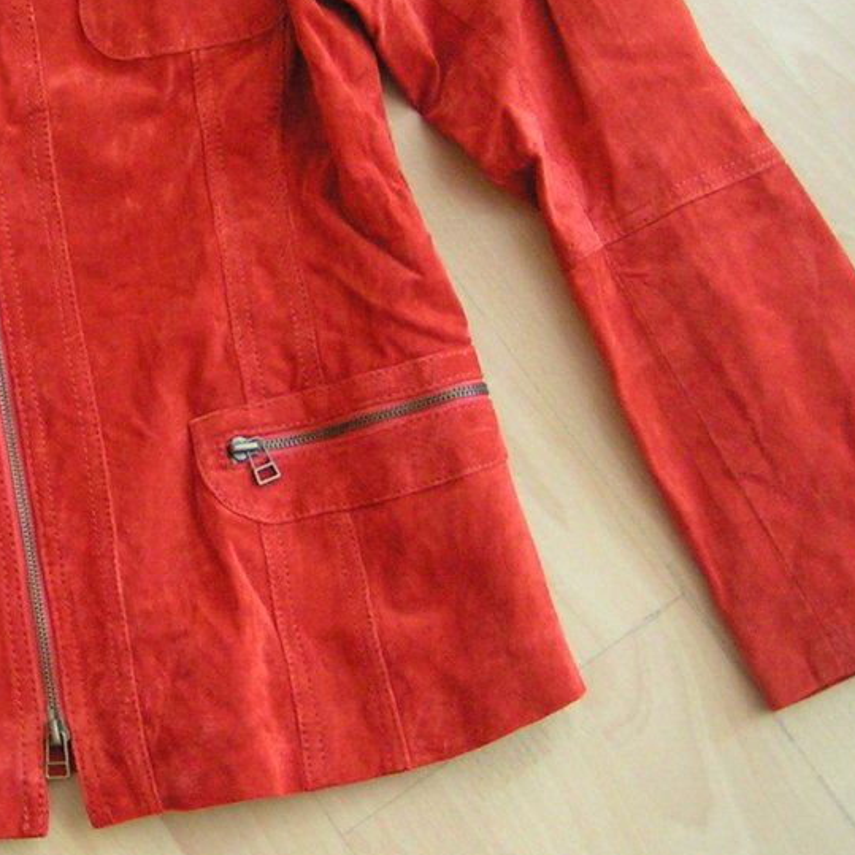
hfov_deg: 20.2
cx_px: -23
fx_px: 2319
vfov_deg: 20.7
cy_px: 200
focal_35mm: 83
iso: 200
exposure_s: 1/20
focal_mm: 5.8
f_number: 2.8
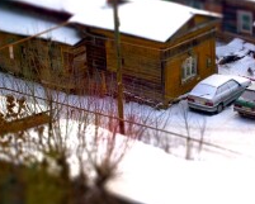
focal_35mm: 126
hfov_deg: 15.0
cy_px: 95
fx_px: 951
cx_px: 268
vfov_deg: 12.3
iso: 100
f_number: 5
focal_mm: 40
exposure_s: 1/160
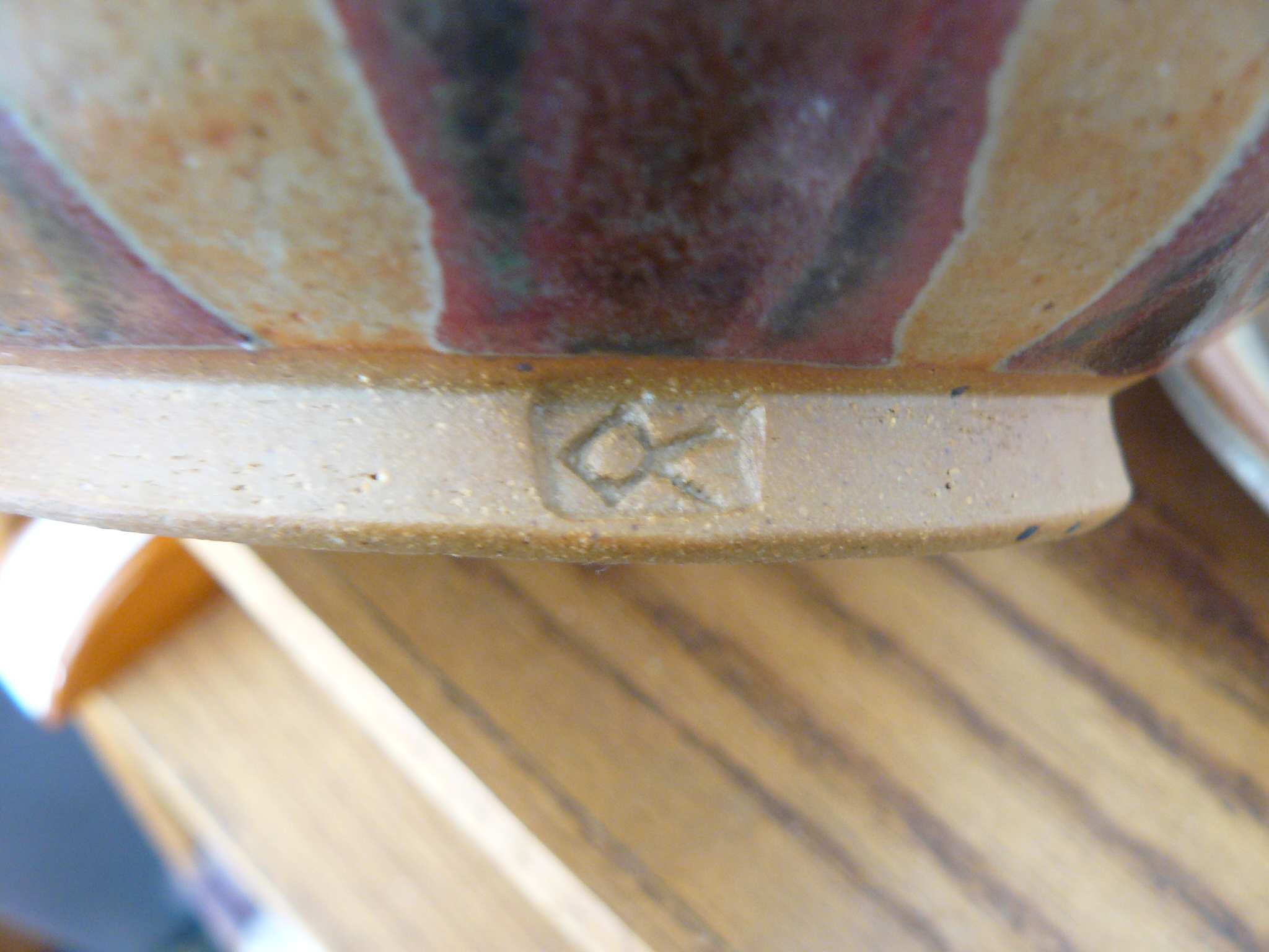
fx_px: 1320
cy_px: 476
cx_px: 634
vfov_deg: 39.7
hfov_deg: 51.4
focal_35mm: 36
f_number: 2.8
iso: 200
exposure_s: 1/8
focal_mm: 6
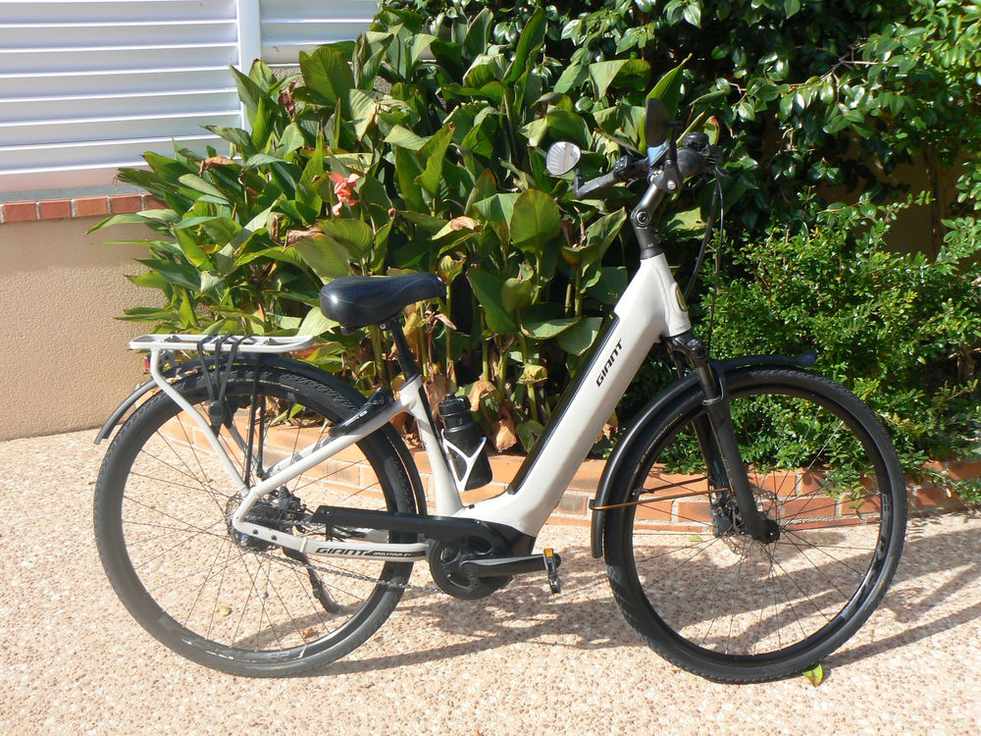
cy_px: 368
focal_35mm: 36
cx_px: 490
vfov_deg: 39.7
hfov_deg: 51.4
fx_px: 1020
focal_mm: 6
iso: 80
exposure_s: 1/160
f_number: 5.6
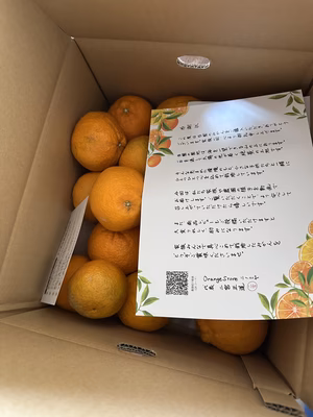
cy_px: 208
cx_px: 156
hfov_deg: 56.8
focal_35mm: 24
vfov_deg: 71.6
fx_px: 289
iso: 640
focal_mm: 6.86
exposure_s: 1/60
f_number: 1.78
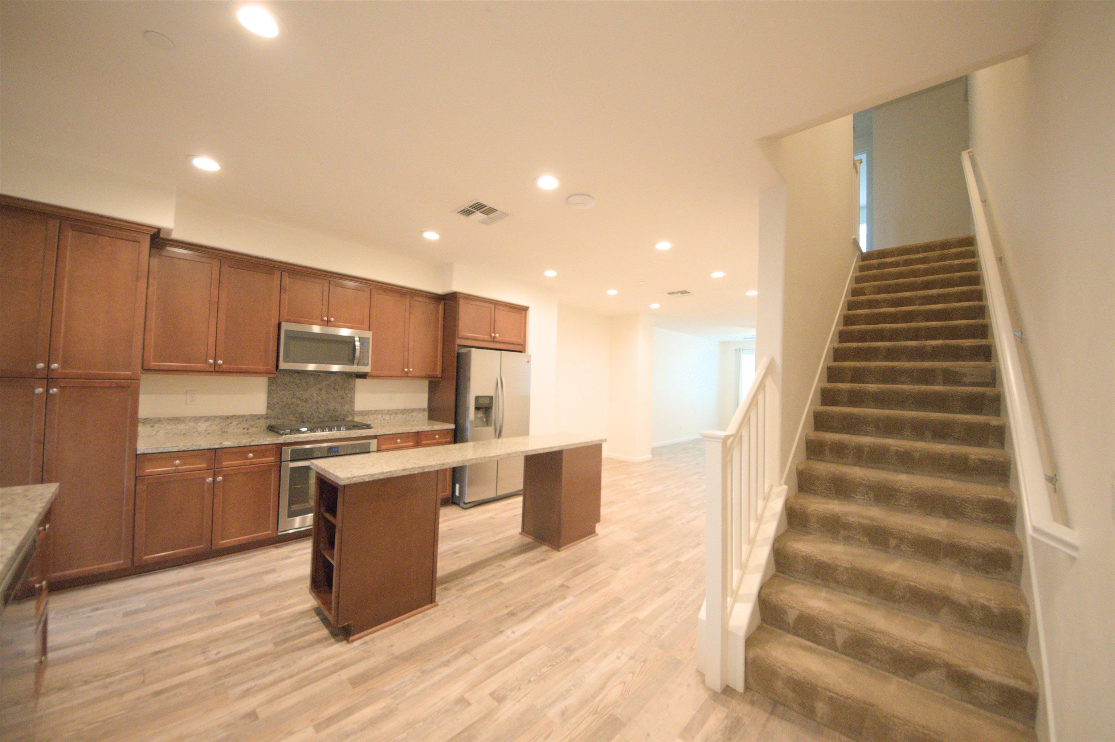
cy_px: 371
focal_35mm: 12
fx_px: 371
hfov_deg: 112.6
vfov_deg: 89.9
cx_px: 558
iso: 1800
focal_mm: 8
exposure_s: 1/125
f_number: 4.5
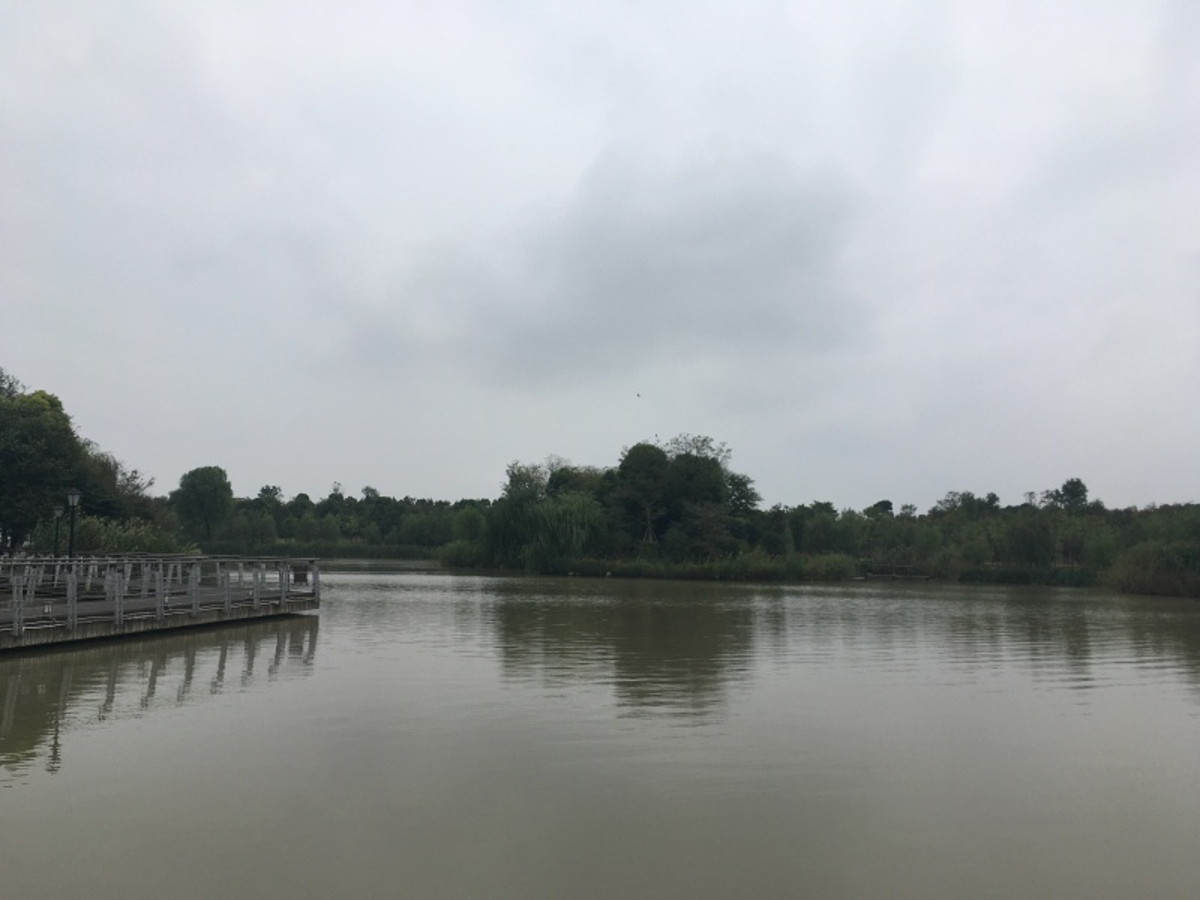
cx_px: 600
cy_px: 450
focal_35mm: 29
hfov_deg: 61.7
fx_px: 1005
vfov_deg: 48.2
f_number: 2.2
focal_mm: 4.15
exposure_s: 1/2262
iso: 25
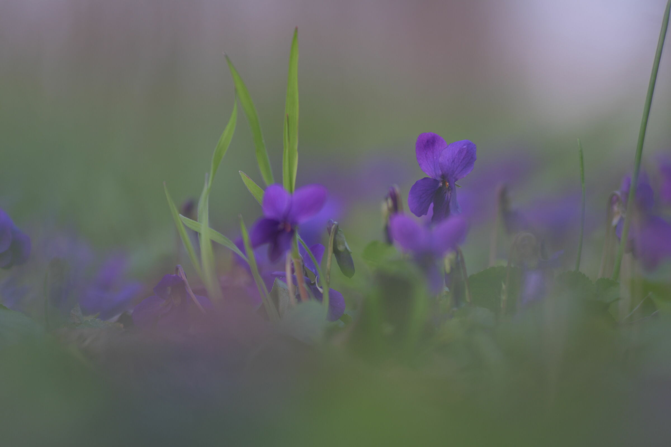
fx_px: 2367
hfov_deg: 16.1
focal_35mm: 127
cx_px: 336
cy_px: 224
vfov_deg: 10.8
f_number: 1.4
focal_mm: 85
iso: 100
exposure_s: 1/800
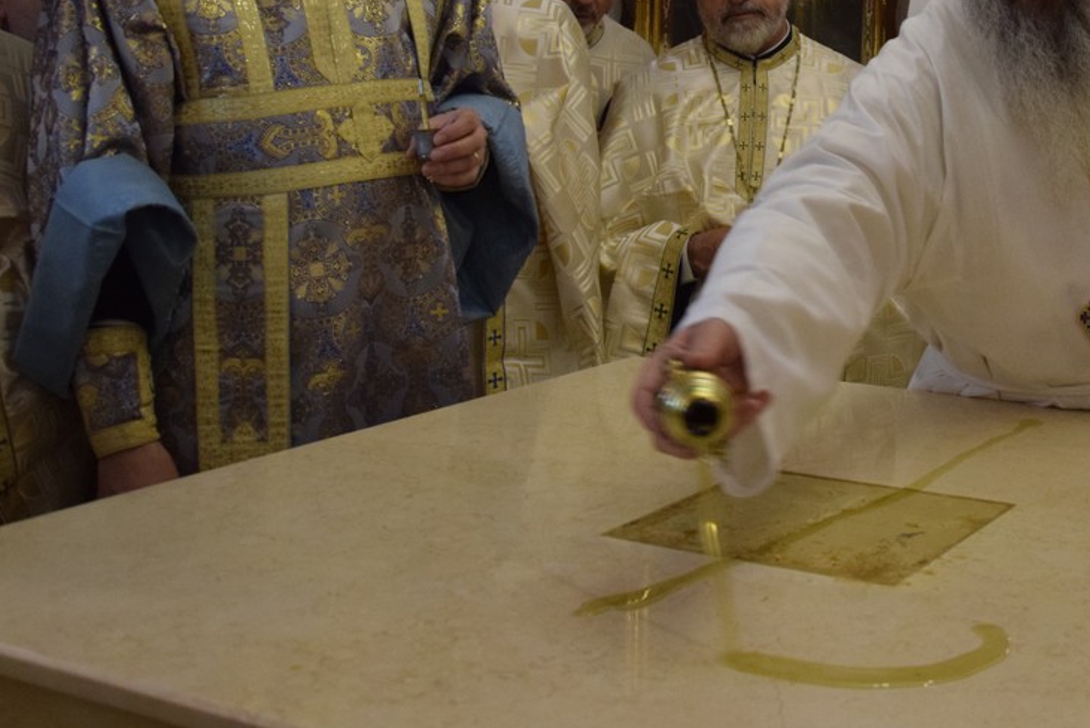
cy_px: 148
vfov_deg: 25.1
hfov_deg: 35.4
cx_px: 970
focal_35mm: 53
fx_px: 1605
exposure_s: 1/60
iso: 1000
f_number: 3.5
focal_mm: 18
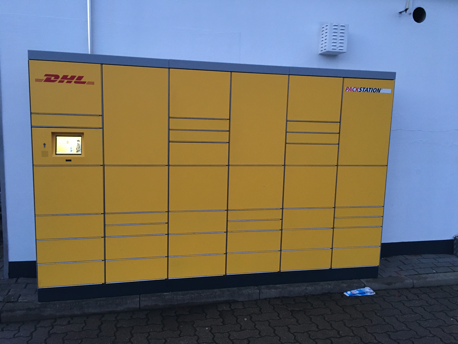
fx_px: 384
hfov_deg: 61.7
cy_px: 172
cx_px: 229
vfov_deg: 48.2
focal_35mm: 29
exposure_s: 1/33
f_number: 2.2
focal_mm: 4.15
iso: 160
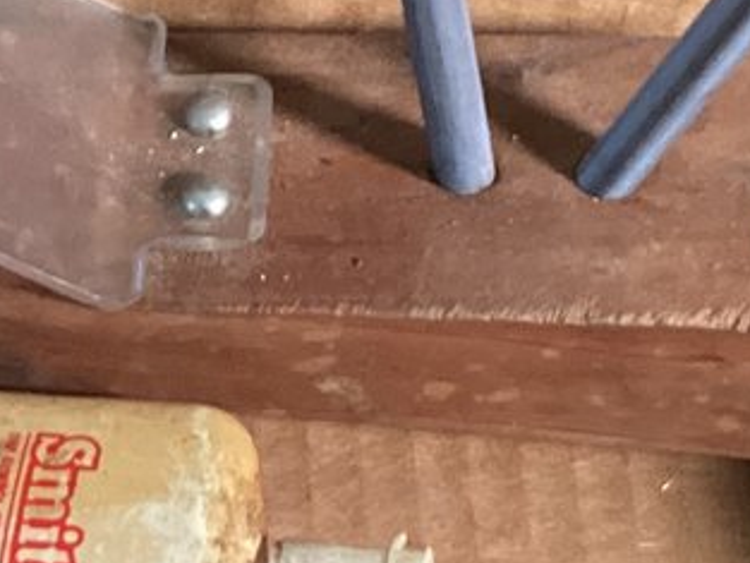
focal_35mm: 150
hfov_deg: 12.7
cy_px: 696
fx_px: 3251
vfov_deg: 9.7
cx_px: -243
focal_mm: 3.3
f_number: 2.4
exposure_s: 1/40
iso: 320
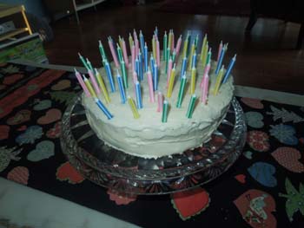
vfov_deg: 54.9
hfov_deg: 69.4
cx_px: 152
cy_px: 114
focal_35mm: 25
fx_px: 220
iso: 100
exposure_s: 1/30
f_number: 3.3
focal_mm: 4.5
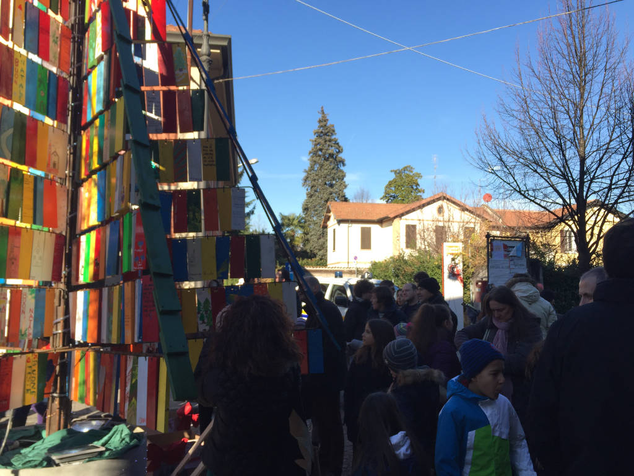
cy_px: 238
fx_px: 531
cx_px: 317
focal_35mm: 29
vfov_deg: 48.2
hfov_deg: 61.7
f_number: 2.2
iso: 32
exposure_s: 1/791
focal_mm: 4.15
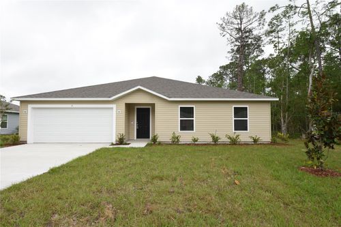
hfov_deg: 85.4
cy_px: 114
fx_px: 185
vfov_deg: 63.2
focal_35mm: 20
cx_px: 170
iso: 100
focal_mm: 13
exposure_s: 1/160
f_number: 6.3
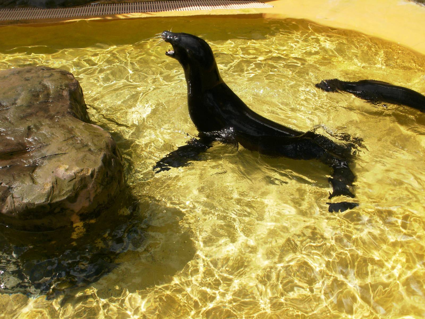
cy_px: 160
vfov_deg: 39.7
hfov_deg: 51.4
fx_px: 442
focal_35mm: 36
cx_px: 212
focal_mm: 6.3
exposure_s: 1/640
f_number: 5.6
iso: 100
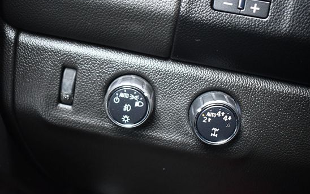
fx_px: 372
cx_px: 136
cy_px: 85
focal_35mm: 44
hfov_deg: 45.2
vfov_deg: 29.2
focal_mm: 25
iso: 3200
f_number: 4
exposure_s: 1/100
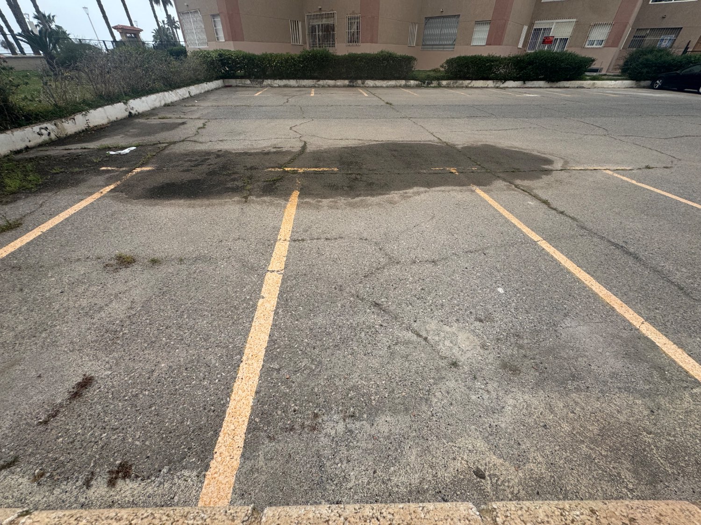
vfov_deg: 85.7
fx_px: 284
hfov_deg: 102.1
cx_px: 350
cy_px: 262
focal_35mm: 14
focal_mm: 2.22
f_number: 2.2
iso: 50
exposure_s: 1/1006
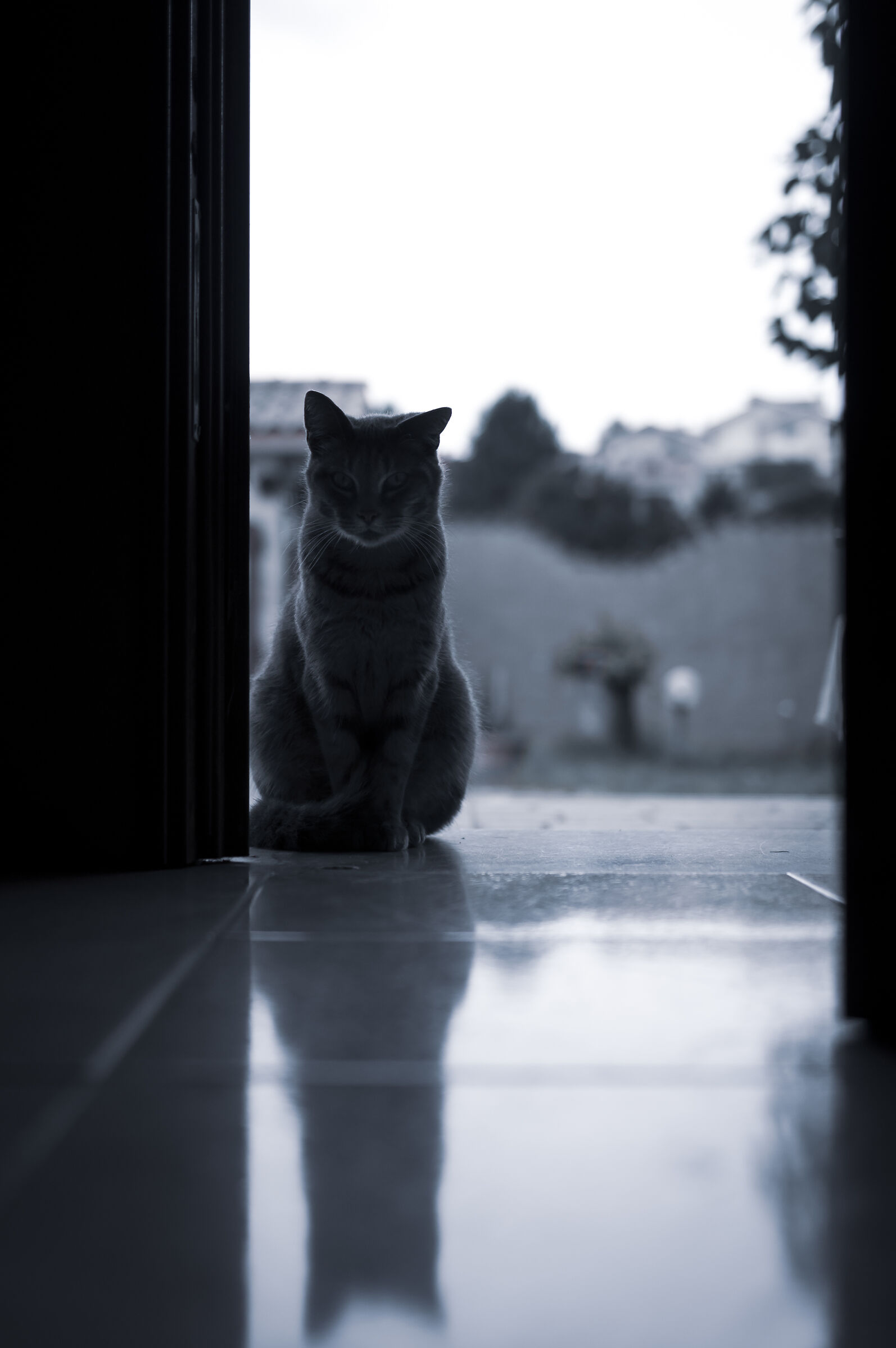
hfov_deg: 25.7
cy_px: 674
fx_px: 1965
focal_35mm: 52
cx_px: 448
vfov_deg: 37.9
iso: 200
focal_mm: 35
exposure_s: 1/800
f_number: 2
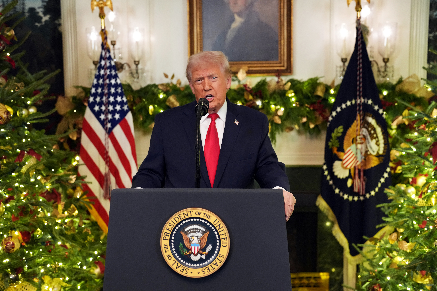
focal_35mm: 50
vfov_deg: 27.0
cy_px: 146
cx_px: 218
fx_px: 607
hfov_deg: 39.6
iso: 4000
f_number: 2.5
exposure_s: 1/250
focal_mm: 50
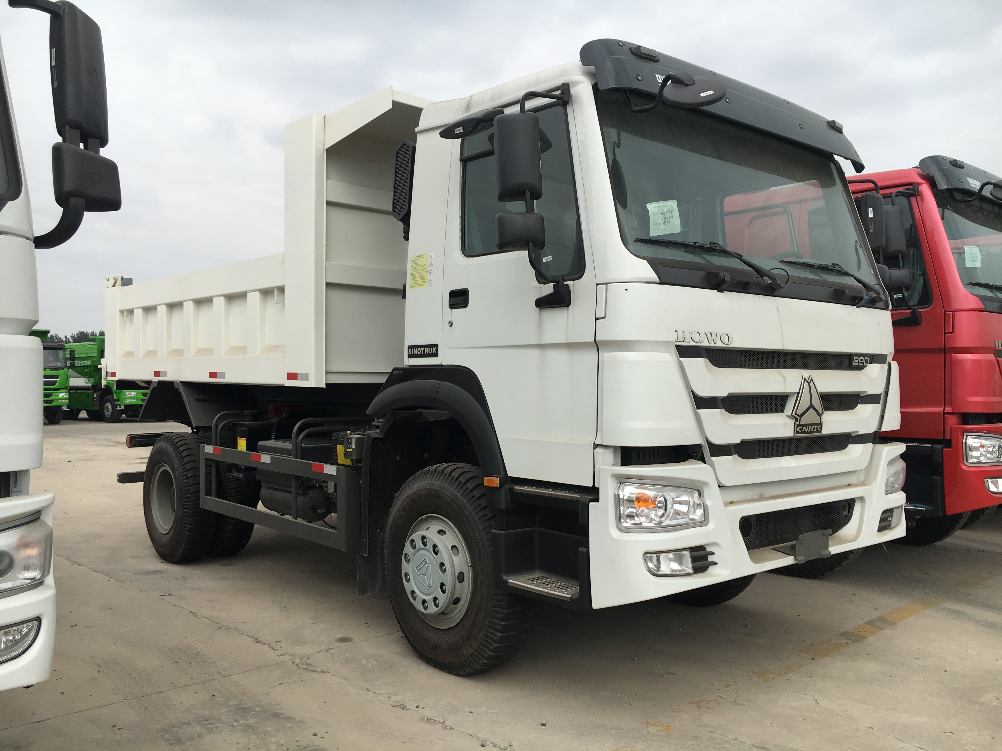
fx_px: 839
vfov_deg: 48.2
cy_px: 376
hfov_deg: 61.7
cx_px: 501
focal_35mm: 29
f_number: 2.2
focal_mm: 4.15
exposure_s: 1/1570
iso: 25
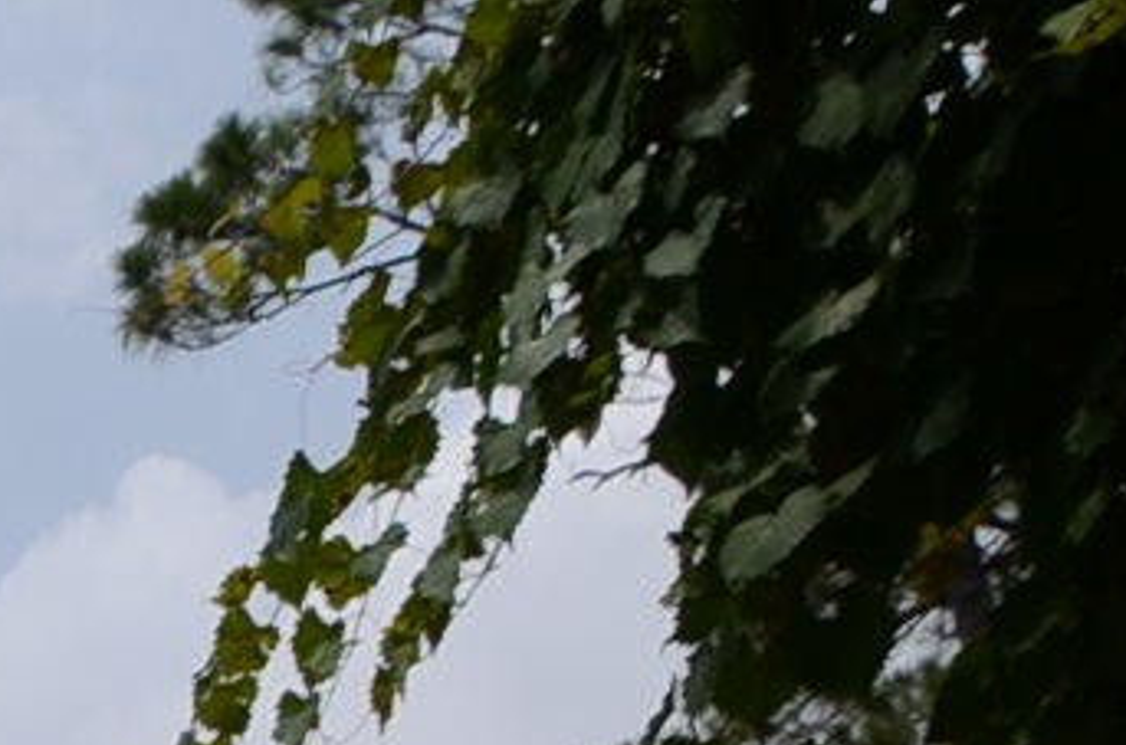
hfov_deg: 8.2
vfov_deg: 6.2
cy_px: 2675
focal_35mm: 194
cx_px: -2777
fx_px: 6054
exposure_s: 1/200
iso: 100
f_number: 11
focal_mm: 18
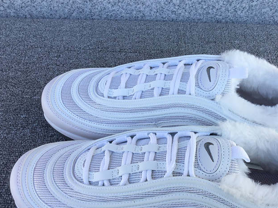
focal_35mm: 45
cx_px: 172
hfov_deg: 41.8
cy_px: 132
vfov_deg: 32.0
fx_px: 361
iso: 25
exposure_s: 1/401
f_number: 2.4
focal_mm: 3.3
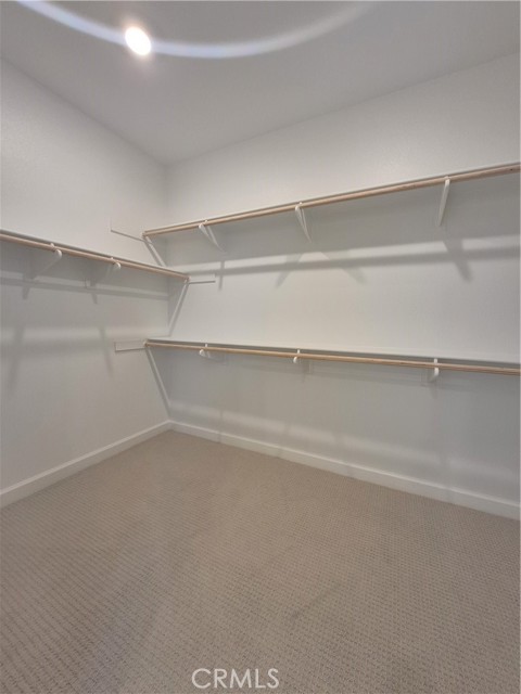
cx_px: 260
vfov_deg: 106.2
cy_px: 347
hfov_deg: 89.9
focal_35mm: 13
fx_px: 261
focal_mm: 1.74
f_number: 2.2
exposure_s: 1/60
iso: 160
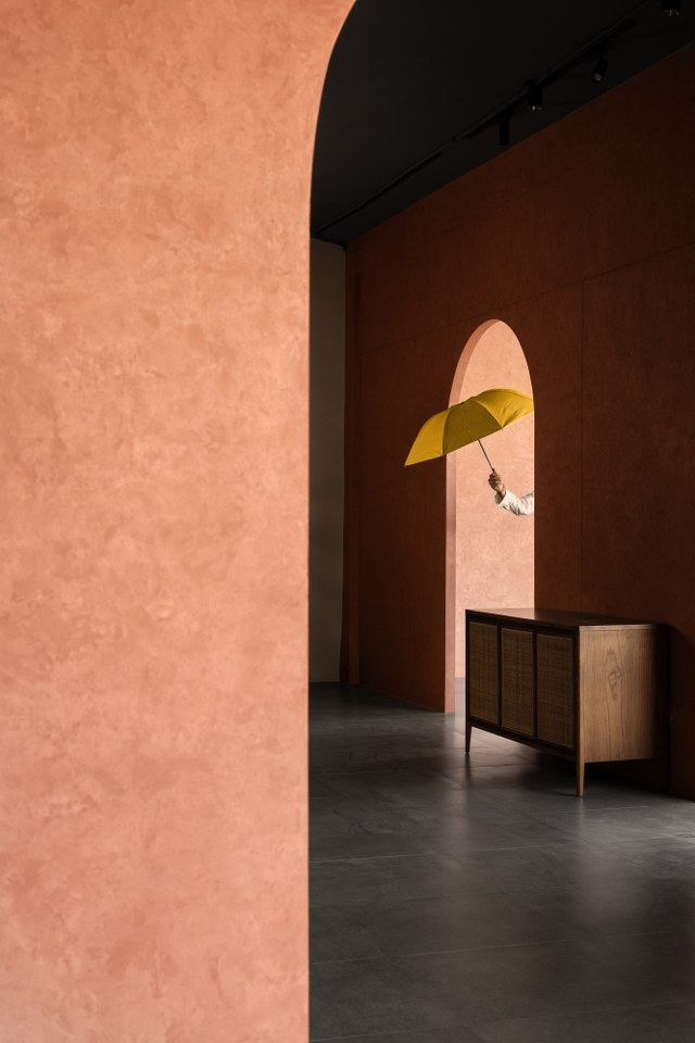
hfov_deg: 27.0
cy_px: 522
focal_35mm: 50
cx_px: 348
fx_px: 1448
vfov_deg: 39.6
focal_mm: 50
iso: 200
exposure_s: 1/25
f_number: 8
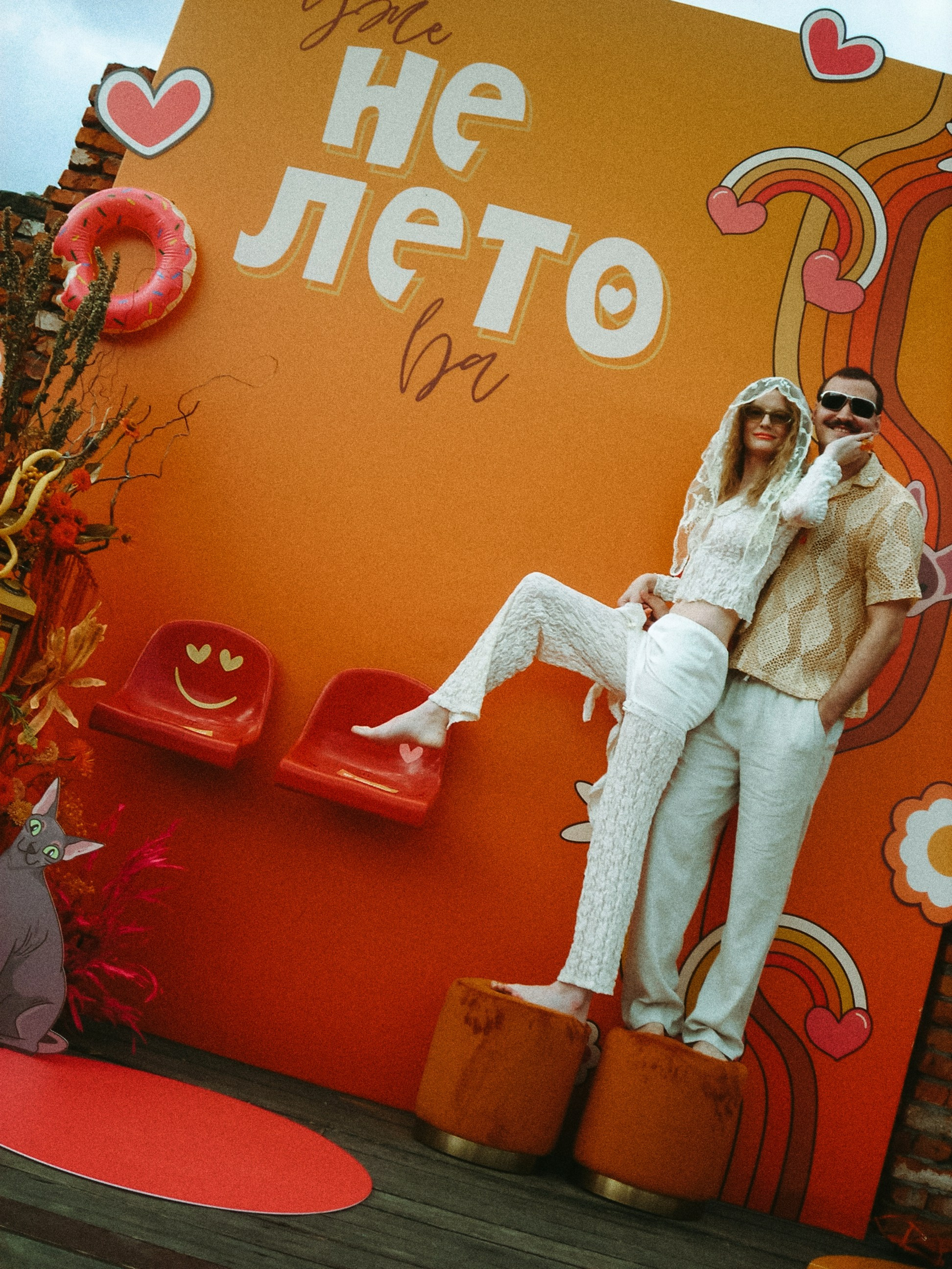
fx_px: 1393
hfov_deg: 37.7
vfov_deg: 49.0
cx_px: 476
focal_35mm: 38
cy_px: 634
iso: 50
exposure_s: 1/250
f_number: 3.2
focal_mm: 6.3
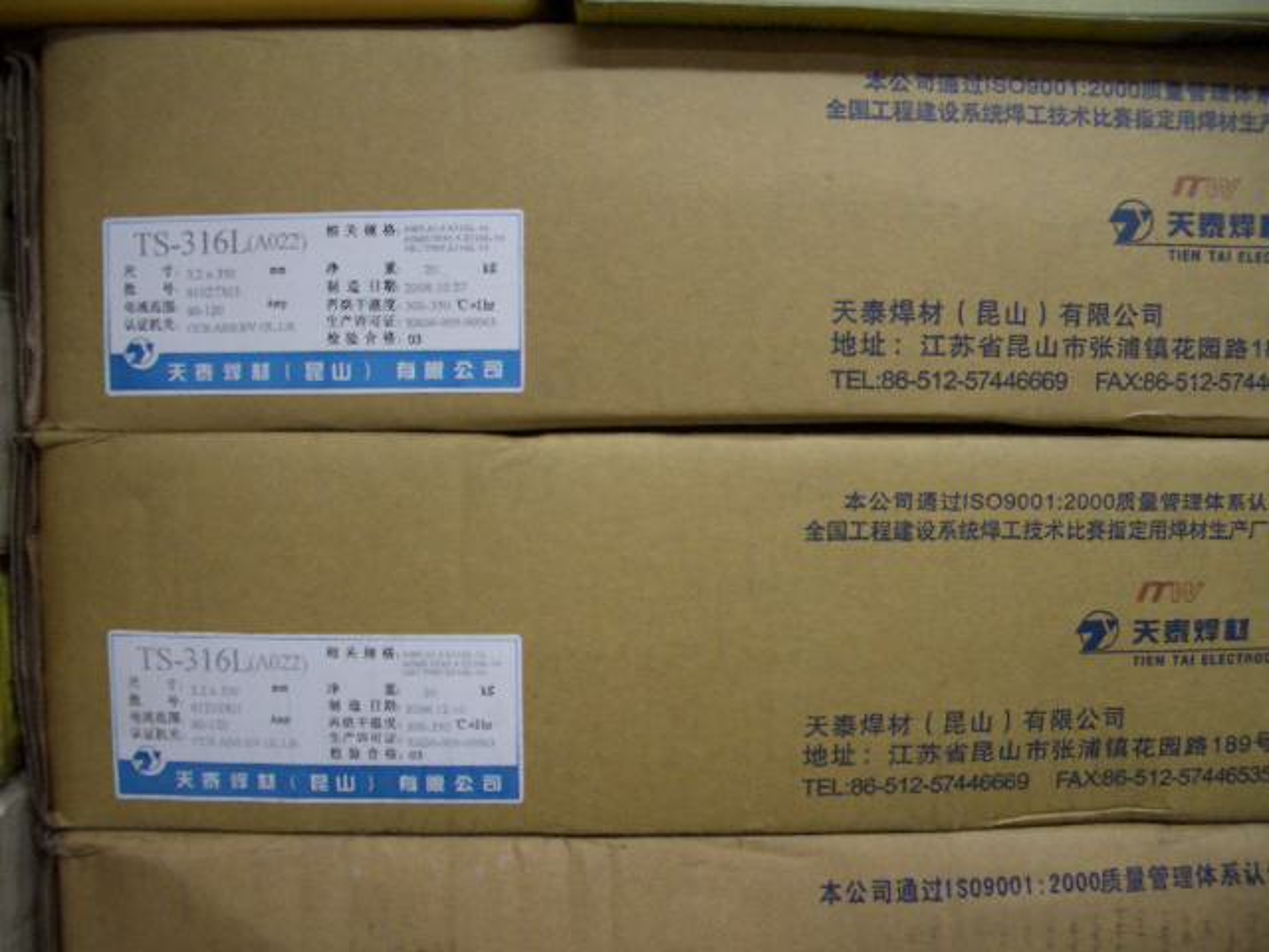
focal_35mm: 35
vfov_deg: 40.7
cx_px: 634
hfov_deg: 52.6
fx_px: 1283
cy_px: 476
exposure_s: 1/15
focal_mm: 5.8
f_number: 2.6
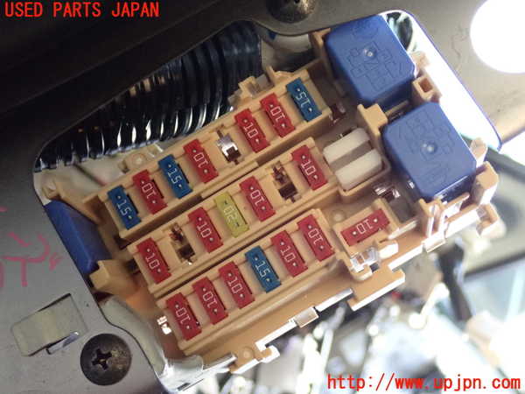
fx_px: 880
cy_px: 197
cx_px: 262
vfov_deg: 25.2
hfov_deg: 33.2
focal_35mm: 58
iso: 1600
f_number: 3.5
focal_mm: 10.35
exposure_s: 1/125
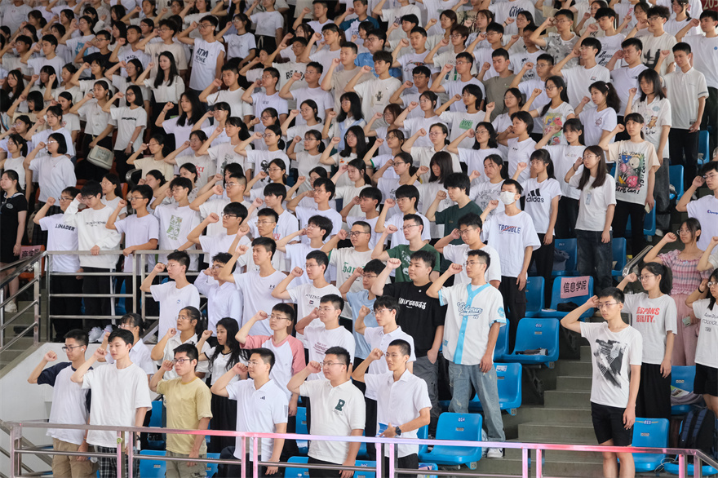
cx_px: 359
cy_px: 239
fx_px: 1894
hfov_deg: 21.5
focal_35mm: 95
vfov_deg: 14.4
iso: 2500
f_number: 4
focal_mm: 63
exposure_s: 1/80
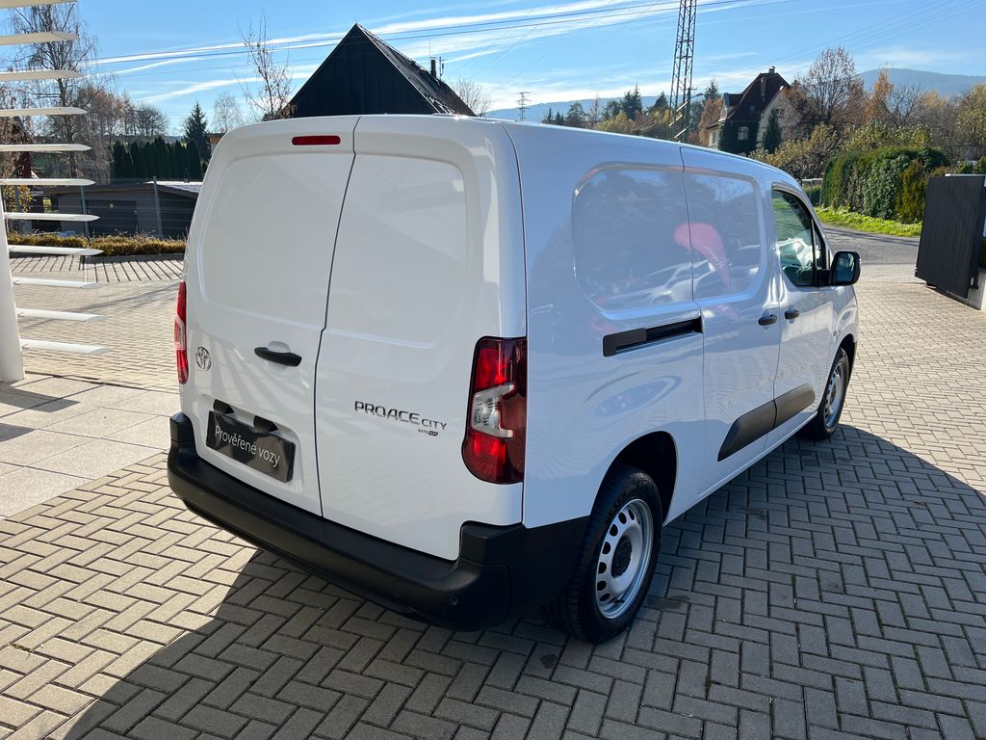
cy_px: 370
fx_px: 741
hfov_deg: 67.3
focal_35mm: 26
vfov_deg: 53.1
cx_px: 493
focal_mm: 5.1
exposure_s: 1/1923
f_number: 1.6
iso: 50
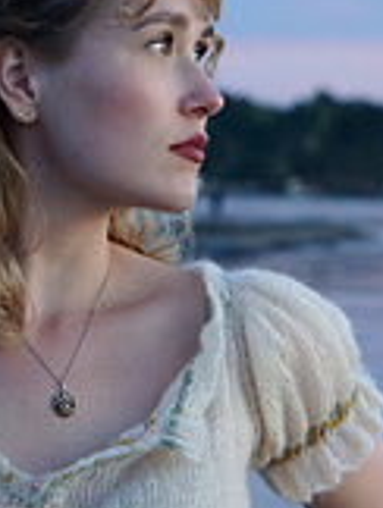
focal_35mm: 222
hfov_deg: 6.7
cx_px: 64
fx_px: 3266
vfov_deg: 8.9
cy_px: 339
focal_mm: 50
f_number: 4
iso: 640
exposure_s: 1/100
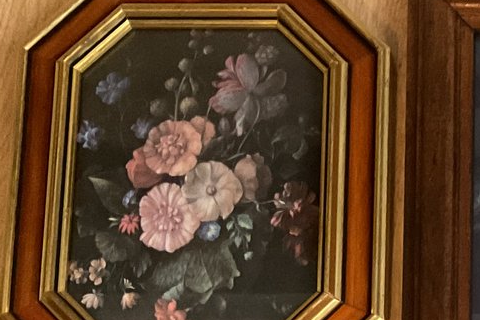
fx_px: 1267
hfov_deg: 19.3
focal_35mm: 95
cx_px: 674
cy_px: 492
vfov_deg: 13.5
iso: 400
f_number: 1.8
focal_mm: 3
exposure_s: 1/30
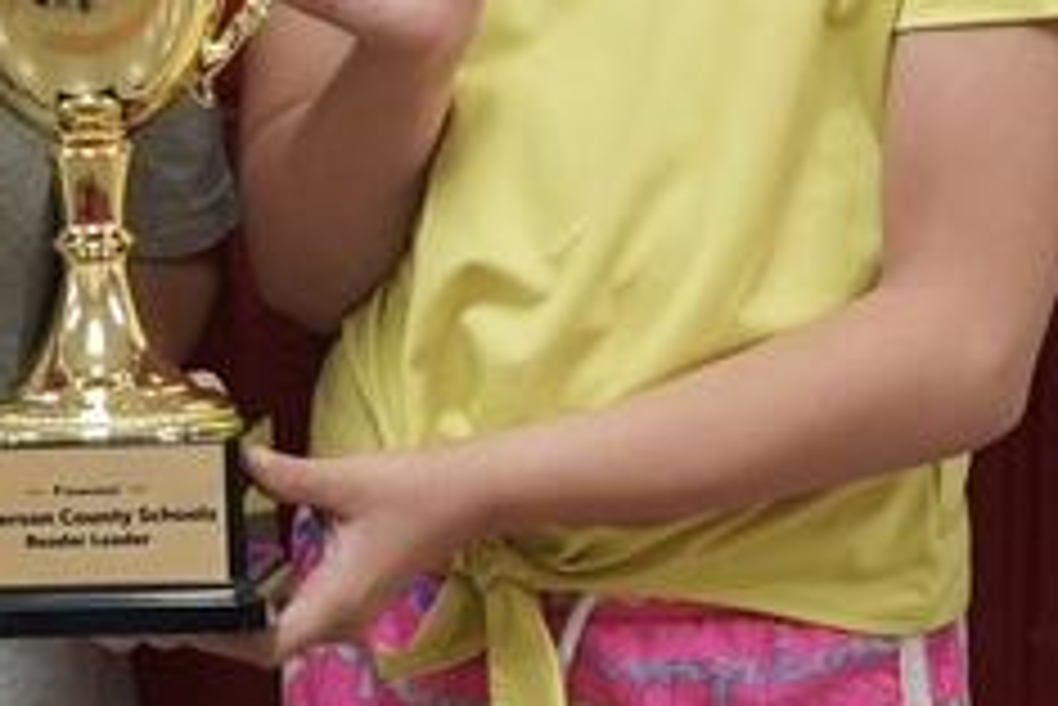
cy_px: -299
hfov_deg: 15.1
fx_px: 3970
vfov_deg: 9.9
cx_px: 342
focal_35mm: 135
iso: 2000
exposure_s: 1/160
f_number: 4
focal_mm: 31
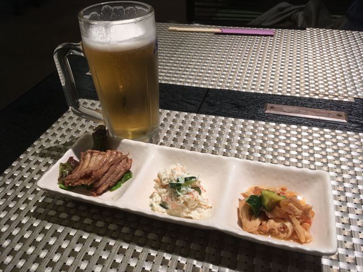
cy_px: 136
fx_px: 304
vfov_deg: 48.2
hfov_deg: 61.7
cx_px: 182
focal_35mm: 29
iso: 32
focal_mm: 4.15
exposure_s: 1/30
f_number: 2.2
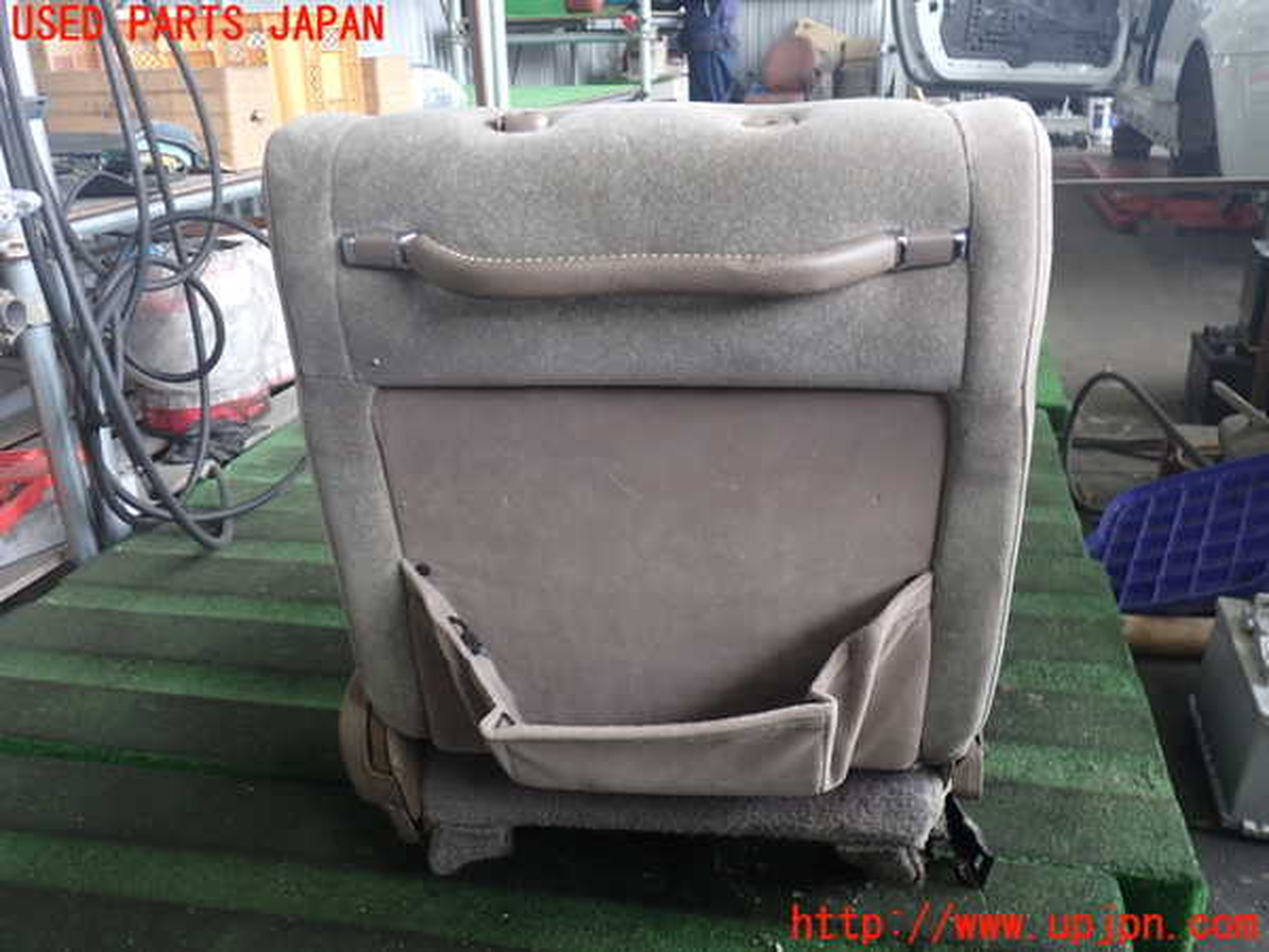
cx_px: 634
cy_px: 476
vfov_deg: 46.8
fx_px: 1100
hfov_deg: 60.0
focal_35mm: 30
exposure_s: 1/125
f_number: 2.3
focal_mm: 5.4
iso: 200
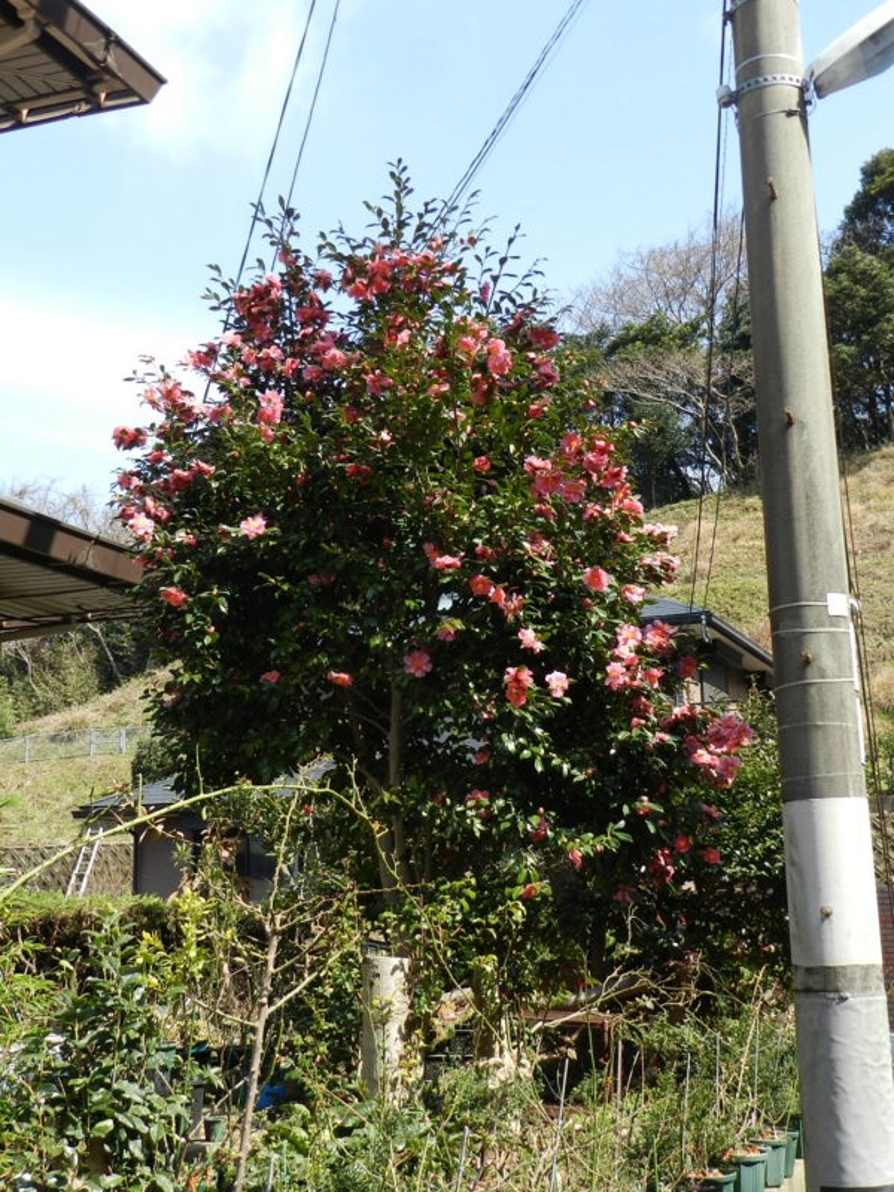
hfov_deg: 31.5
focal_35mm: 46
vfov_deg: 41.2
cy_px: 596
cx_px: 447
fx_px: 1584
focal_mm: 8.1
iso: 160
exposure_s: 1/400
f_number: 4.2
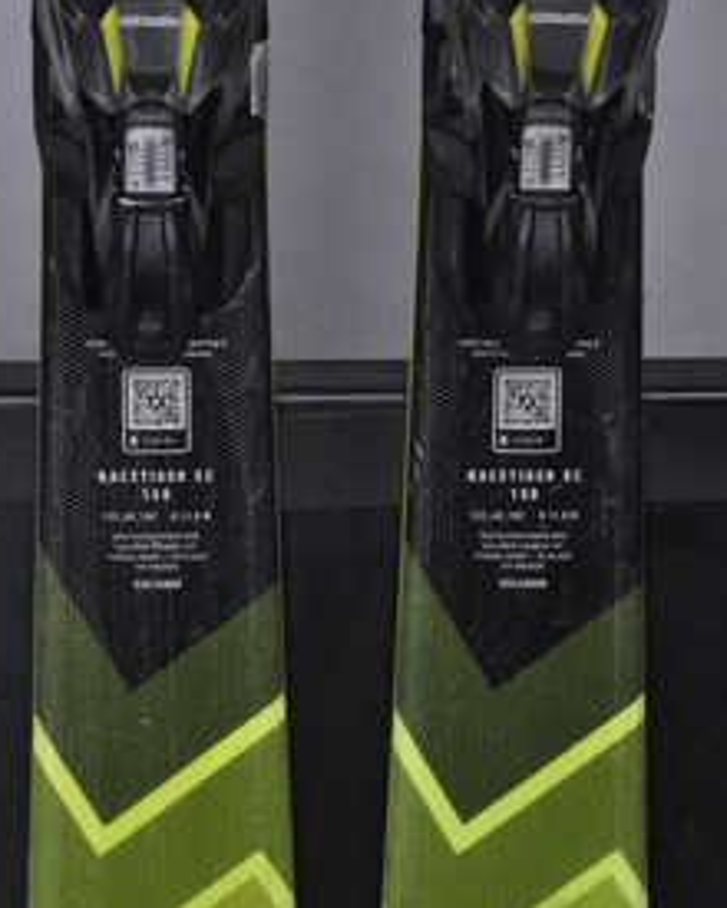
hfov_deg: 7.9
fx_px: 5265
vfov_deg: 9.8
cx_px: 342
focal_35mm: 196
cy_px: 677
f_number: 9.5
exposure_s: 1/125
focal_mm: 85
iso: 3200
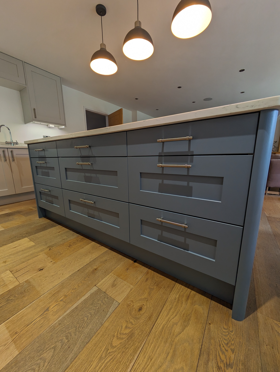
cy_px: 186
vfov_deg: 102.0
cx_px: 140
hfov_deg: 85.7
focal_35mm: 14
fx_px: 151
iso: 58
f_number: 2.2
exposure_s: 1/50
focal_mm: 1.83
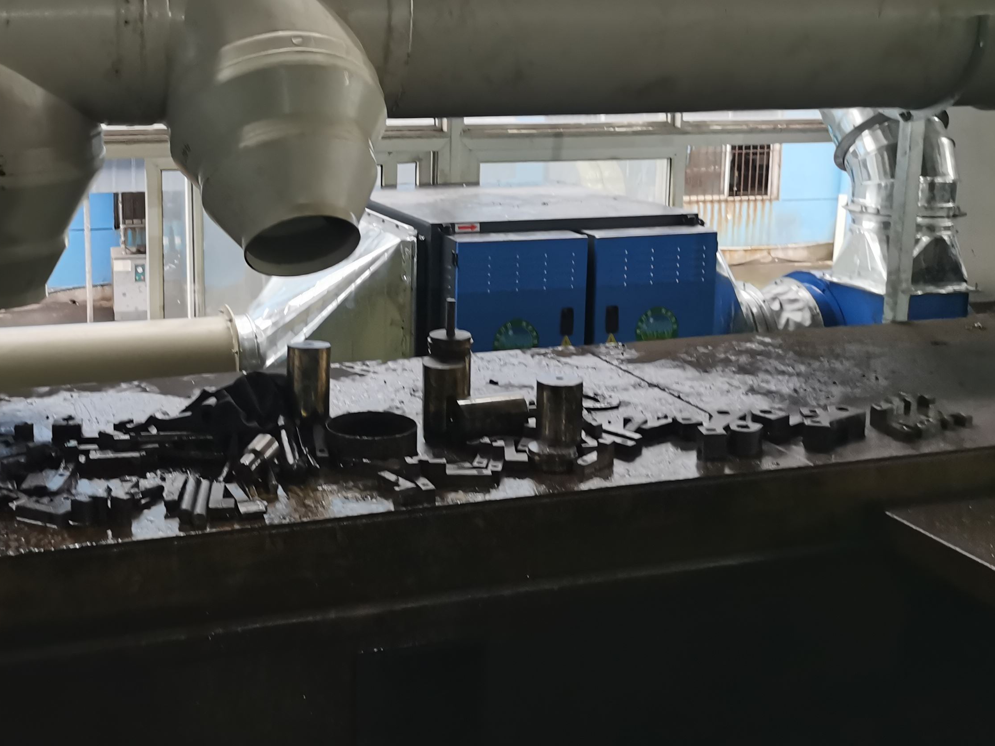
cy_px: 238
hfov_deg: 42.5
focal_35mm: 44
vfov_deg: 32.5
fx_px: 1265
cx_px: 356
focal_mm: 5.58
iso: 500
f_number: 1.8
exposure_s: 1/50
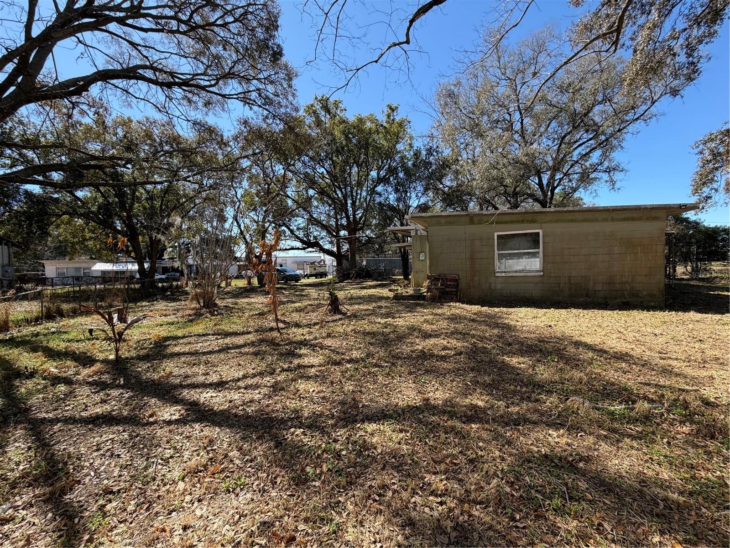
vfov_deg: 85.7
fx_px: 295
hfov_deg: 102.1
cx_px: 365
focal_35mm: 14
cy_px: 274
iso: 40
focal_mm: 2.22
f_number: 2.2
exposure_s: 1/638
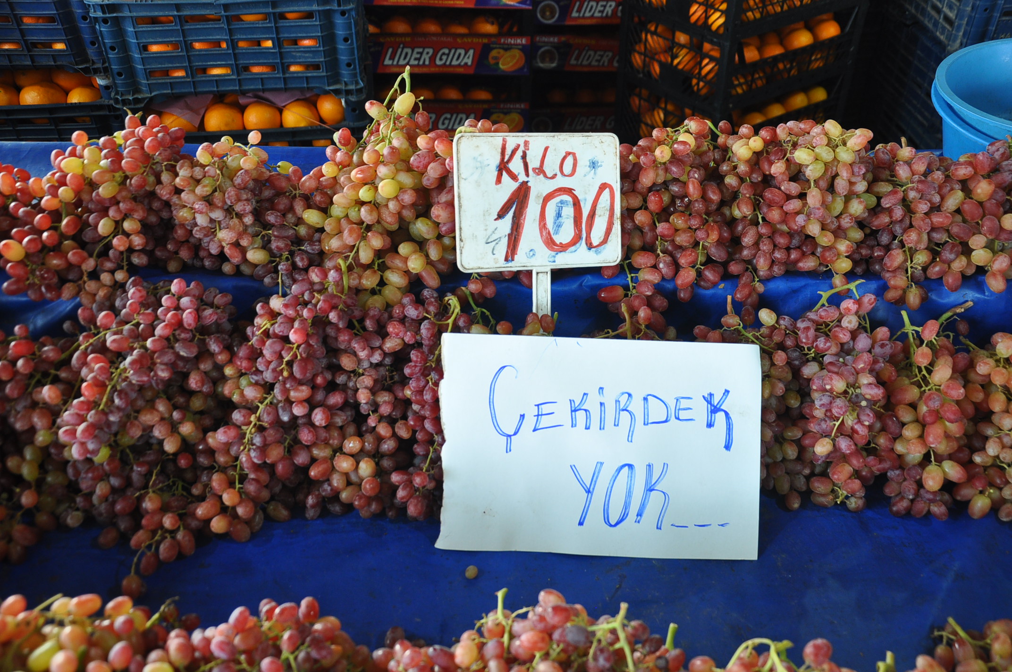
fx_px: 1011
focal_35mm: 36
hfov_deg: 53.2
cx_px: 506
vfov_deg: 36.8
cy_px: 336
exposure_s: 1/30
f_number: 3.8
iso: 400
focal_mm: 24
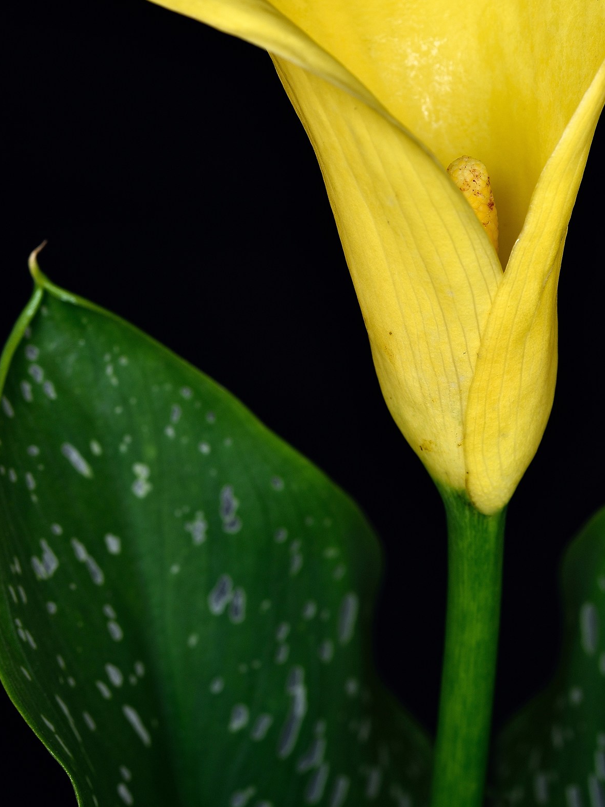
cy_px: 190
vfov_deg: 12.7
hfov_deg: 9.6
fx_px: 3612
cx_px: 353
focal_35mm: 155
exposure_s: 1/4
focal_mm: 105
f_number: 18
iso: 100
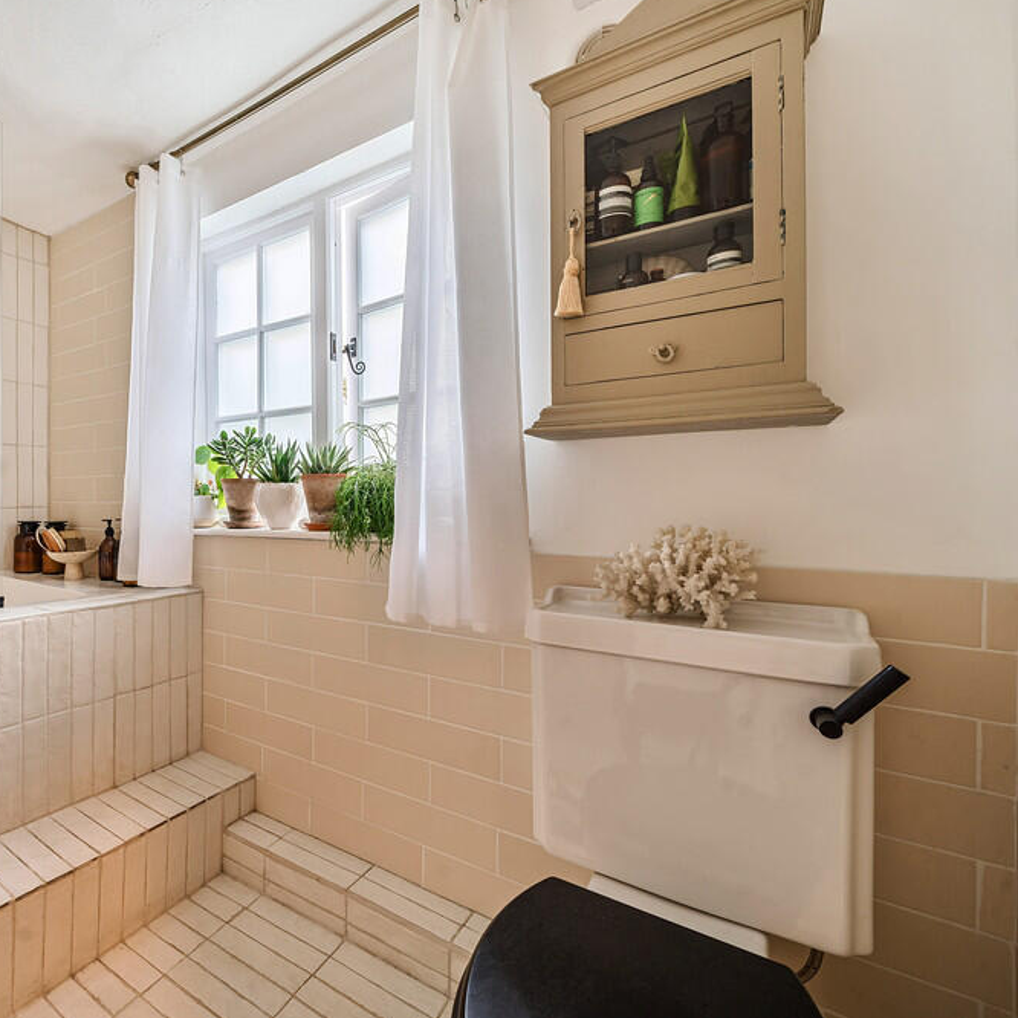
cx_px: 309
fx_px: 566
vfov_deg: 84.0
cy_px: 499
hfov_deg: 80.1
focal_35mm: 17
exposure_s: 2
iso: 100
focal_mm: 13
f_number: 8
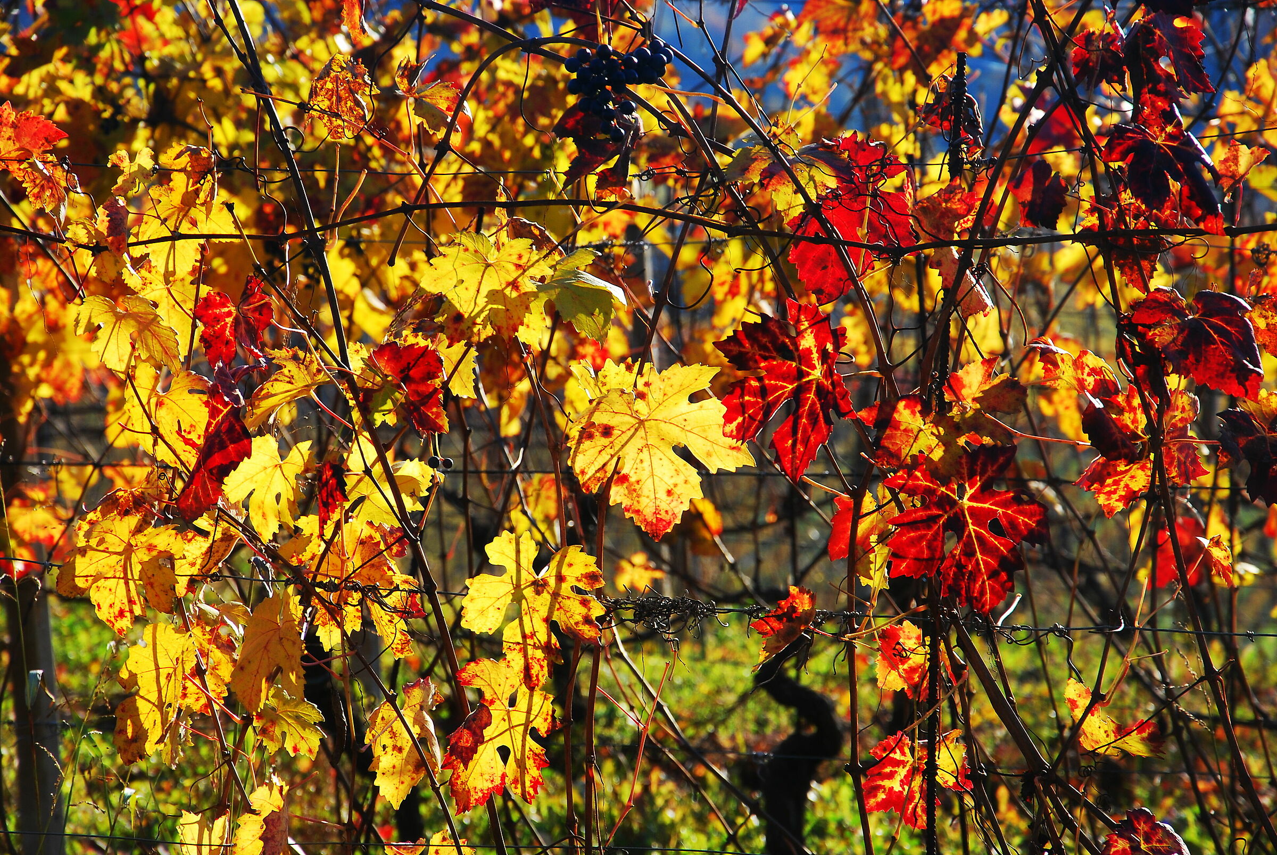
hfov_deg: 13.0
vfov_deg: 8.7
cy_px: 428
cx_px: 638
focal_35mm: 158
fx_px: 5594
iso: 100
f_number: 10
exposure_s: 1/125
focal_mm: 105
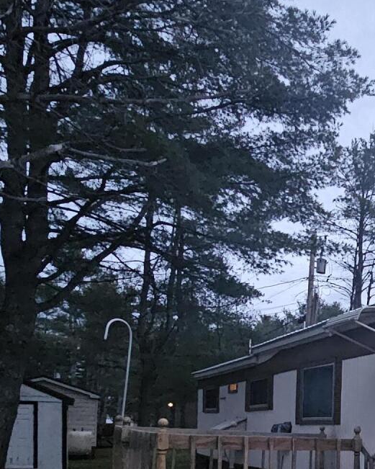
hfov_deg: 31.0
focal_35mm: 39
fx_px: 541
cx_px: 471
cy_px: 430
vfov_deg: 42.6
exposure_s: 1/24
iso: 1250
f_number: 2.2
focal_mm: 2.2
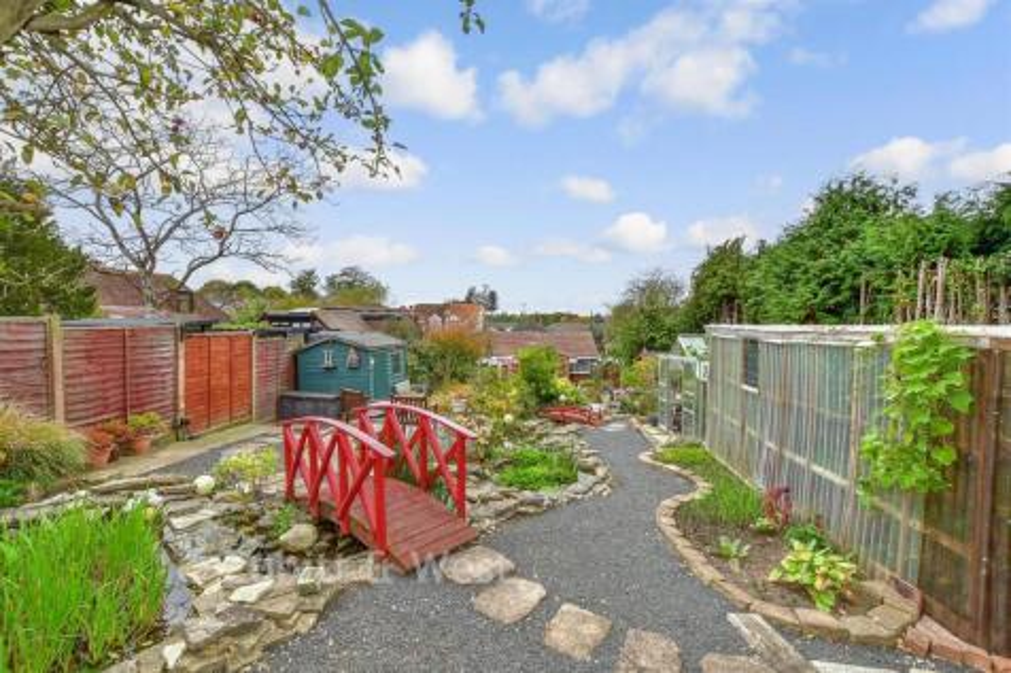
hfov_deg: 100.4
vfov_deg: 77.3
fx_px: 421
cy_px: 336
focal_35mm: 15
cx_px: 506
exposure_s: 1/160
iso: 400
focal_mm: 10
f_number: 8
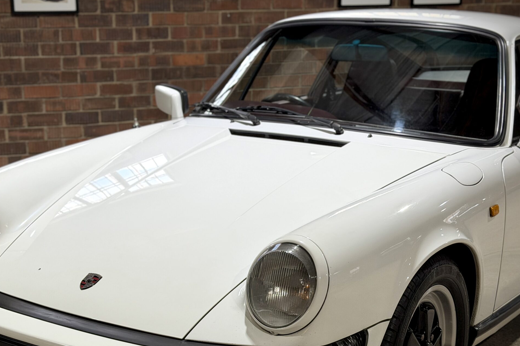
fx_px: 968
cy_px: 246
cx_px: 219
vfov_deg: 20.2
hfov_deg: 30.0
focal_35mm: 67
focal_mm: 6.76
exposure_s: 1/50
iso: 50
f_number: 1.78
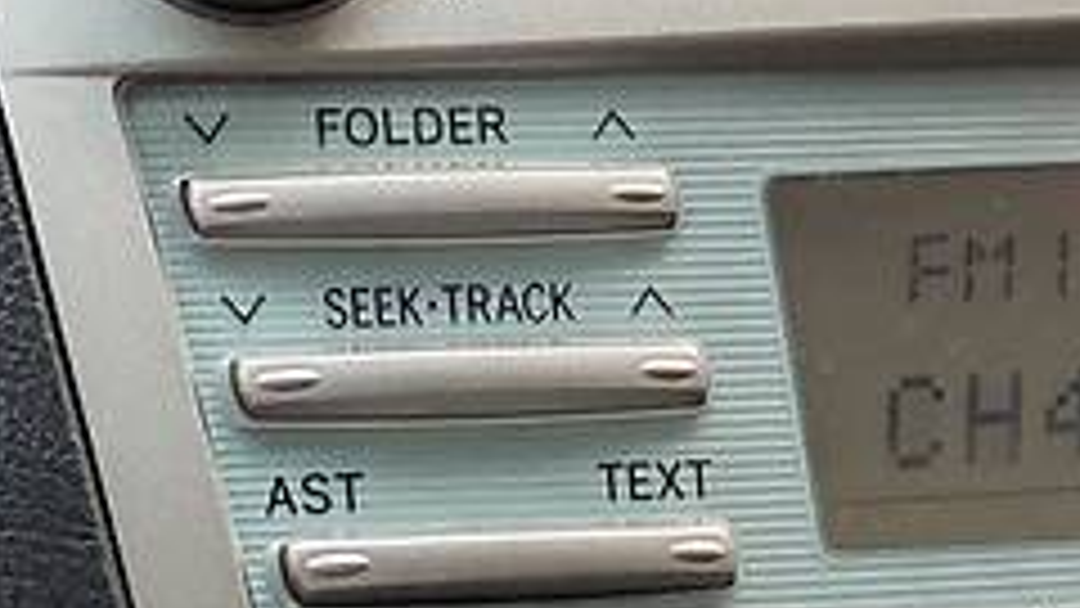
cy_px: 356
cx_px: 1238
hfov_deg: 11.2
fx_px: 5412
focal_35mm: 189
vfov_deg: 6.4
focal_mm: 6
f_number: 2
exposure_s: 1/122
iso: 50
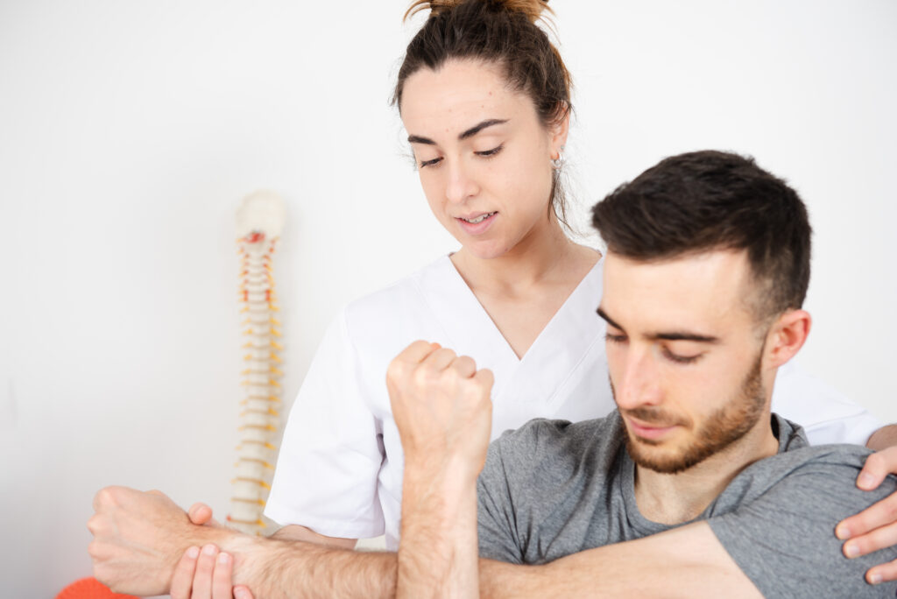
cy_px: 300
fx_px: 1496
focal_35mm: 60
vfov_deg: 22.7
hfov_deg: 33.4
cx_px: 448
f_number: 4
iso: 100
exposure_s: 1/200
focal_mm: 60
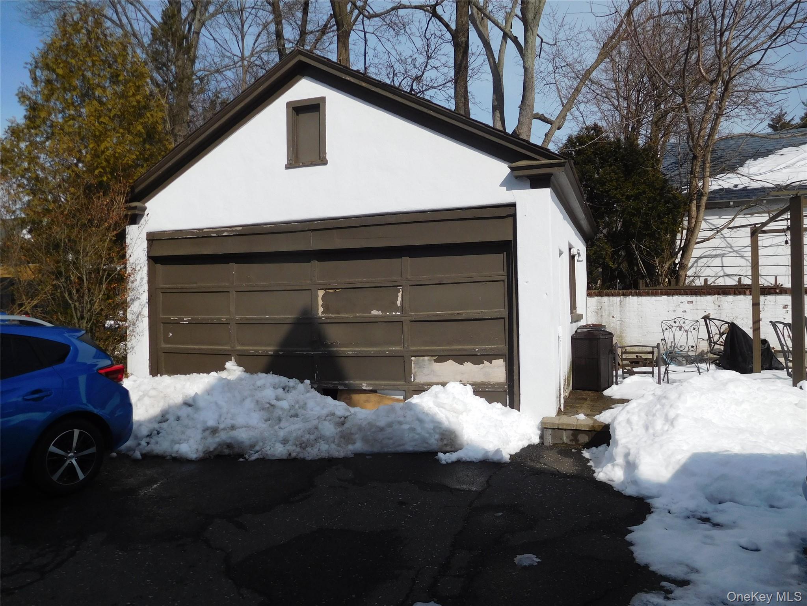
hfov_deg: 69.4
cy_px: 303
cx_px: 404
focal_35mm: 25
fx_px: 583
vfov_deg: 54.9
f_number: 6.8
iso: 125
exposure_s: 1/800
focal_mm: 4.5
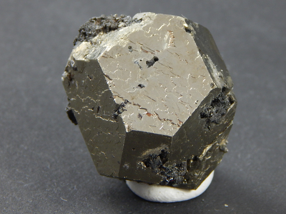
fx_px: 1248
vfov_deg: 9.8
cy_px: 92
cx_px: 142
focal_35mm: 151
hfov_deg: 13.1
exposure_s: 1/30
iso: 280
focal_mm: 23.4
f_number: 4.8
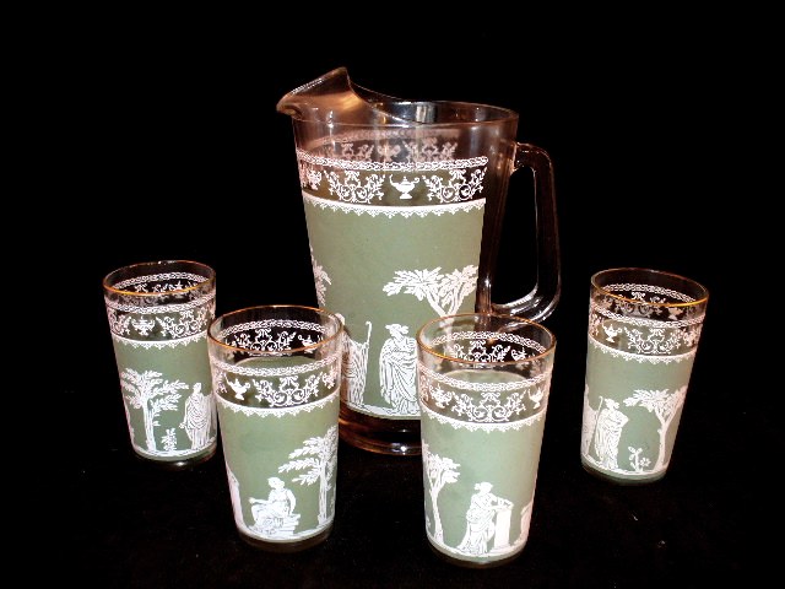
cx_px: 392
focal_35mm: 37
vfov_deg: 38.7
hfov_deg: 50.1
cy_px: 294
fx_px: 839
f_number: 2.8
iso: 100
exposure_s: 1/30
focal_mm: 6.1
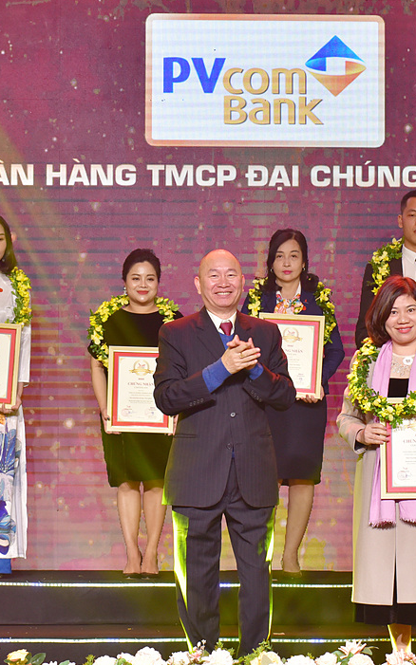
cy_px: 306
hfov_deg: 8.7
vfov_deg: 13.9
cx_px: 314
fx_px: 2722
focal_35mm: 150
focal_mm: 86
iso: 1600
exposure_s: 1/160
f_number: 5.6
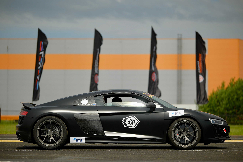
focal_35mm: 113
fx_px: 763
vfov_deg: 12.1
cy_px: 81
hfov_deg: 18.1
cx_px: 122
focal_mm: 75
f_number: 1.4
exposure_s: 1/23000
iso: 160
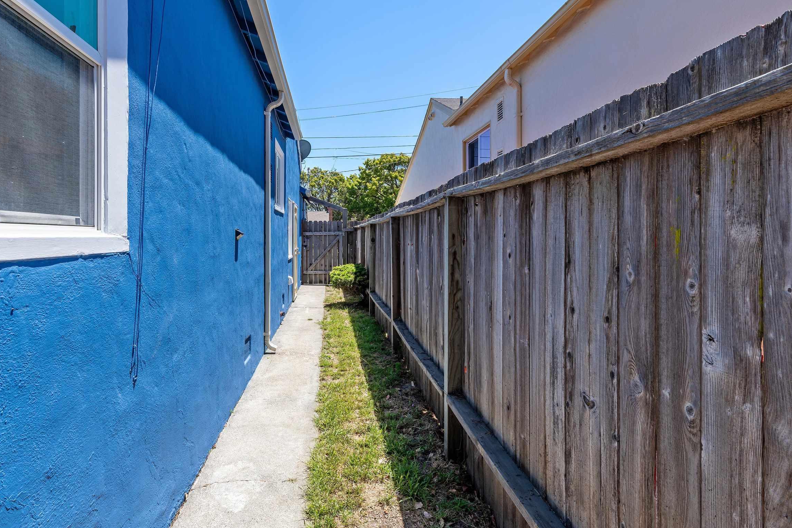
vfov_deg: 61.8
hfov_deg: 83.1
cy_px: 242
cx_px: 320
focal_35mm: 20
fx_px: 440
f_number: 11
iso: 64
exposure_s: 1/160
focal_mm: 15
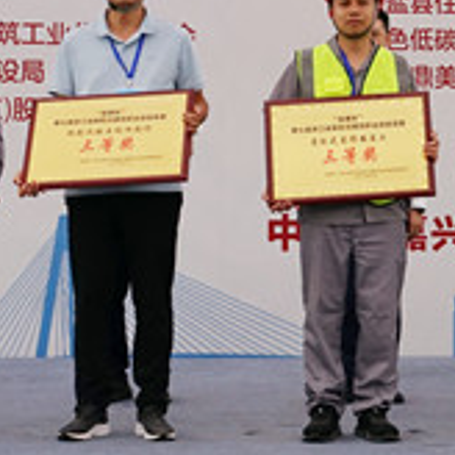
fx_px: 1621
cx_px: 408
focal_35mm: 109
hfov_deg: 15.8
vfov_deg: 15.9
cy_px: 114
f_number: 4
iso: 500
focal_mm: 30
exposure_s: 1/160
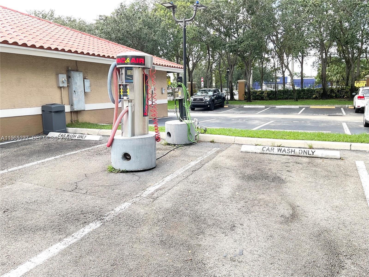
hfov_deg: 61.7
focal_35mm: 29
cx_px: 184
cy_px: 138
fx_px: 309
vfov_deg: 48.2
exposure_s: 1/291
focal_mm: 3
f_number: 1.8
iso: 16
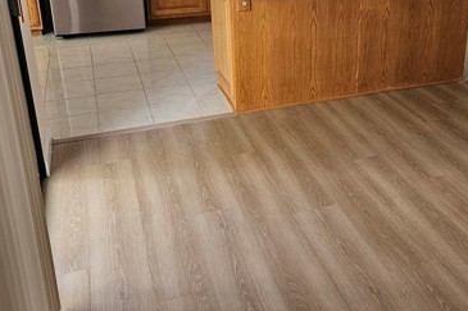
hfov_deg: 46.0
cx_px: 296
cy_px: 59
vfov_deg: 31.0
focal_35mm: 42
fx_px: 546
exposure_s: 1/120
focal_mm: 5.4
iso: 160
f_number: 1.8
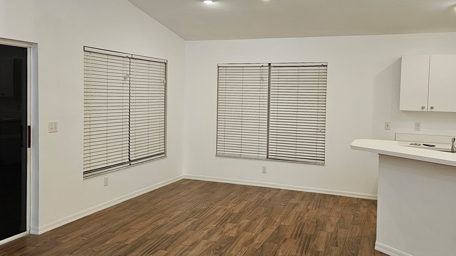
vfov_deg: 35.5
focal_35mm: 33
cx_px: 230
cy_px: 106
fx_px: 399
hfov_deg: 59.5
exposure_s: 1/120
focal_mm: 6.3
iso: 320
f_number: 1.7
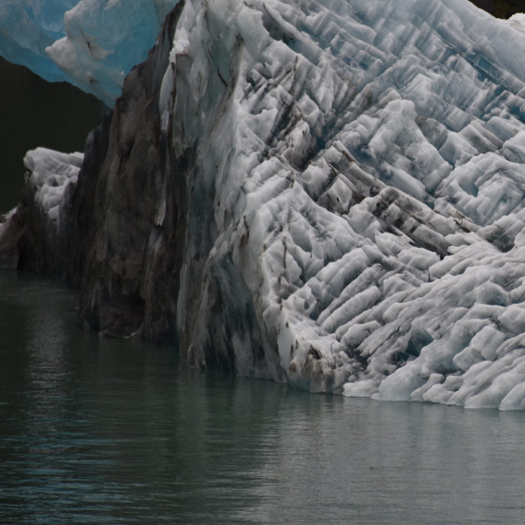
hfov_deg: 4.5
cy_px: 229
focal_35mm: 390
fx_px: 6692
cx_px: 481
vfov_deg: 4.5
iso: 400
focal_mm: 250
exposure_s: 1/500
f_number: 5.6
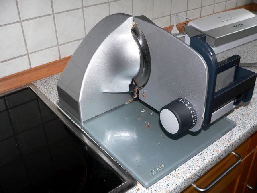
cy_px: 96
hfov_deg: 51.4
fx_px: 267
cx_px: 128
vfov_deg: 39.7
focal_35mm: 36
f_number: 2.8
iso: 100
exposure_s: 1/60
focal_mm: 6
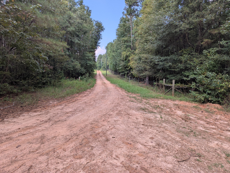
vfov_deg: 56.9
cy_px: 86
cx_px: 115
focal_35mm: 24
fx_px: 160
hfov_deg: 71.5
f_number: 1.85
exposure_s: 1/1167
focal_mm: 6.81
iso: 45
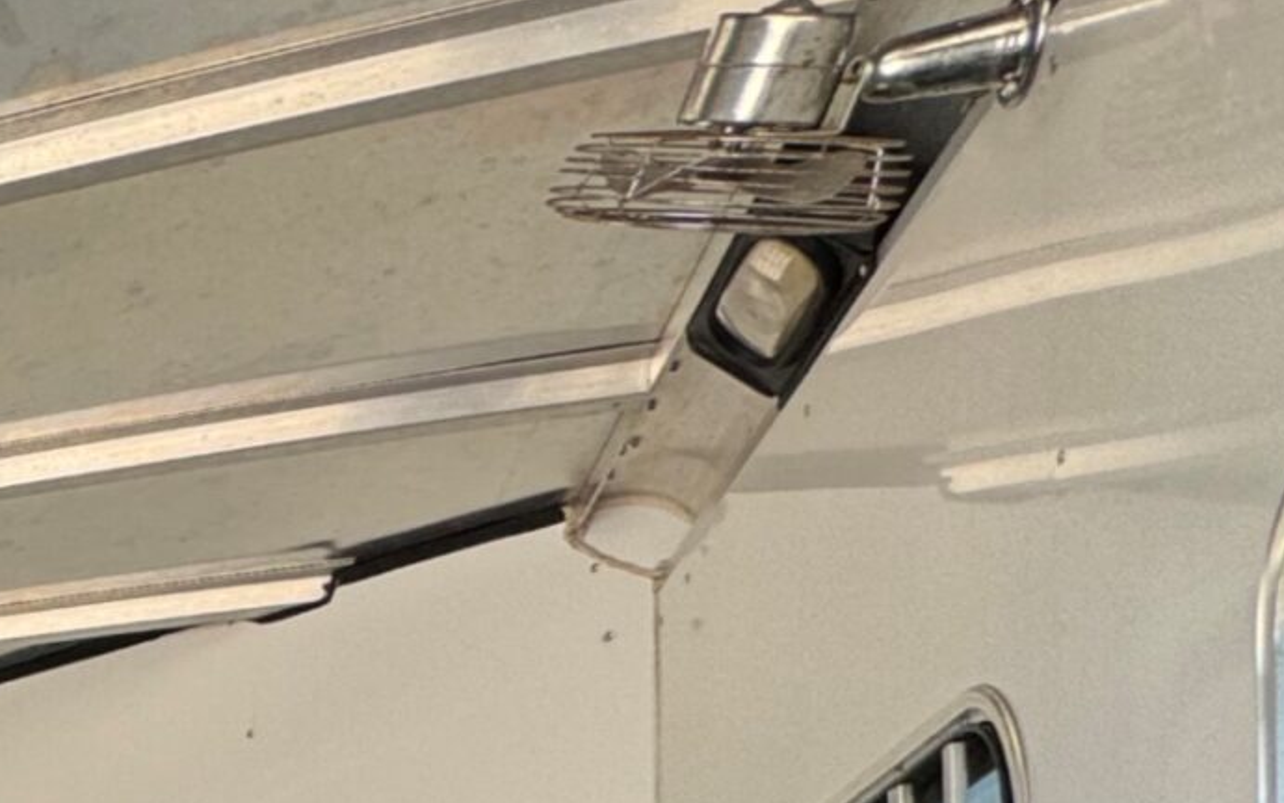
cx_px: -922
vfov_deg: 19.3
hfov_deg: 23.3
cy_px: 1331
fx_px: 1925
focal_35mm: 55
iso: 40
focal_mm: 2.22
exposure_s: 1/263
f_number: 2.2
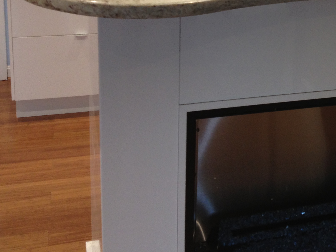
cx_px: 337
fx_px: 718
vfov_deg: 19.3
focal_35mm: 74
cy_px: -1
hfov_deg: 25.1
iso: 80
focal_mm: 4.28
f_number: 2.4
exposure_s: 1/20
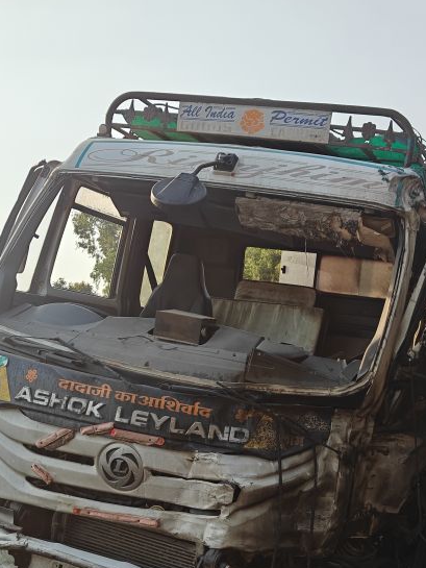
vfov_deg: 39.8
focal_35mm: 47
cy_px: 389
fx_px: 771
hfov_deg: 30.0
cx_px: 354
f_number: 1.8
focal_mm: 5.59
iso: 64
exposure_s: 1/2531
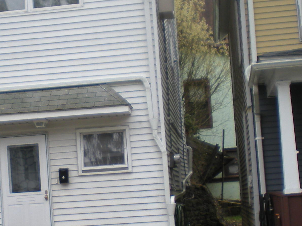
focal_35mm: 94
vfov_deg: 15.7
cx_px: 80
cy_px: 171
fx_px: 820
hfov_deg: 20.7
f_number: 3.1
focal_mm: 6.3
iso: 64
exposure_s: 1/122
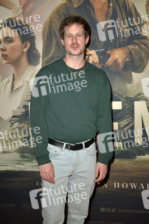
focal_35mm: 48
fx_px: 298
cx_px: 74
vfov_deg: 41.1
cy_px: 112
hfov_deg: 28.0
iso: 250
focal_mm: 48
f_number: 5.6
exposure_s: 1/250
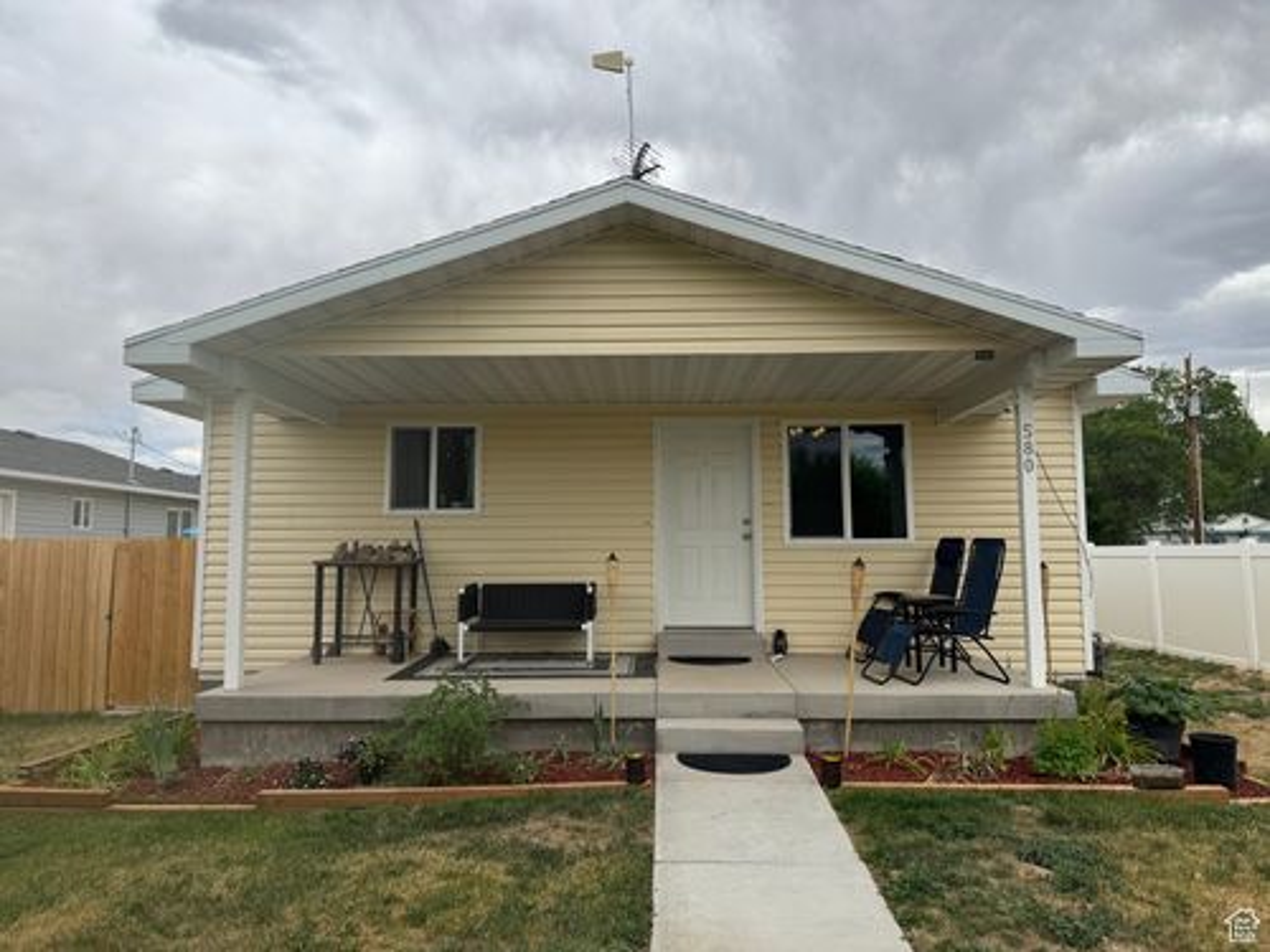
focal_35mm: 24
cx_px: 635
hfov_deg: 71.6
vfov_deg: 56.8
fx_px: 881
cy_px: 476
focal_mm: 6.76
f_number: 1.78
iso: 80
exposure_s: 1/5348
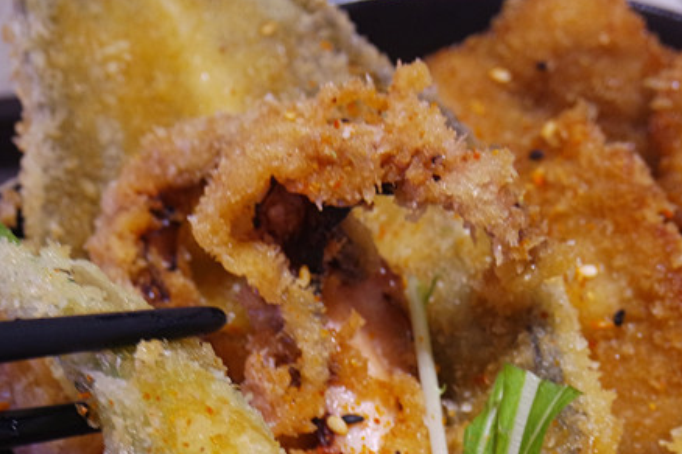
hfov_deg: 27.6
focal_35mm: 73
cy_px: 396
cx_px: 424
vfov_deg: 18.4
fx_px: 1383
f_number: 4
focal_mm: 15
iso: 800
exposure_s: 1/15
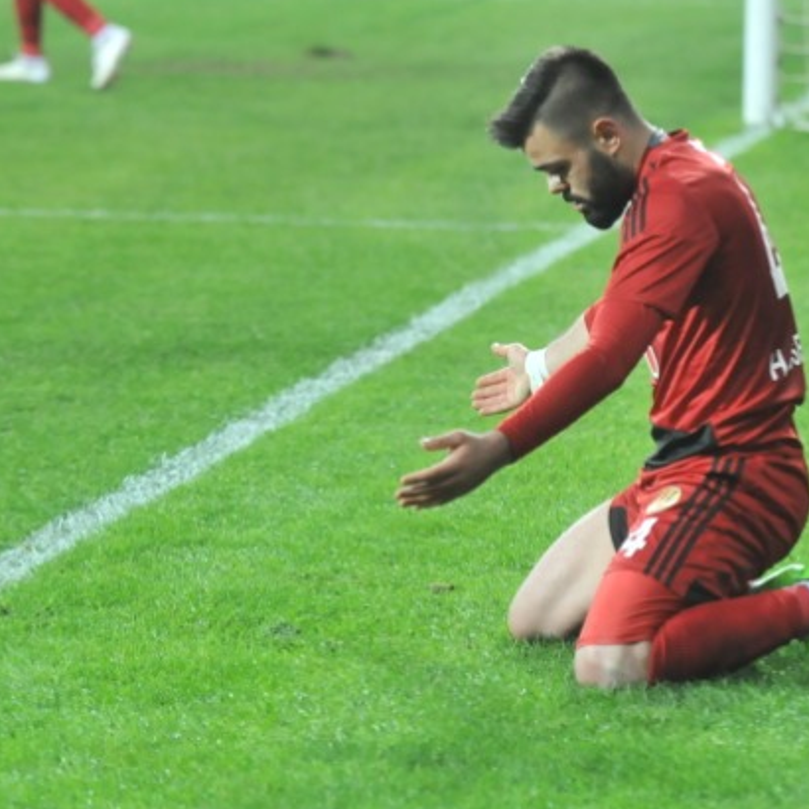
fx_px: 6897
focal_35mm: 261
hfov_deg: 6.7
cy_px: 455
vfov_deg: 6.7
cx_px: 549
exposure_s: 1/500
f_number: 2.8
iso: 1000
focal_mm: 105
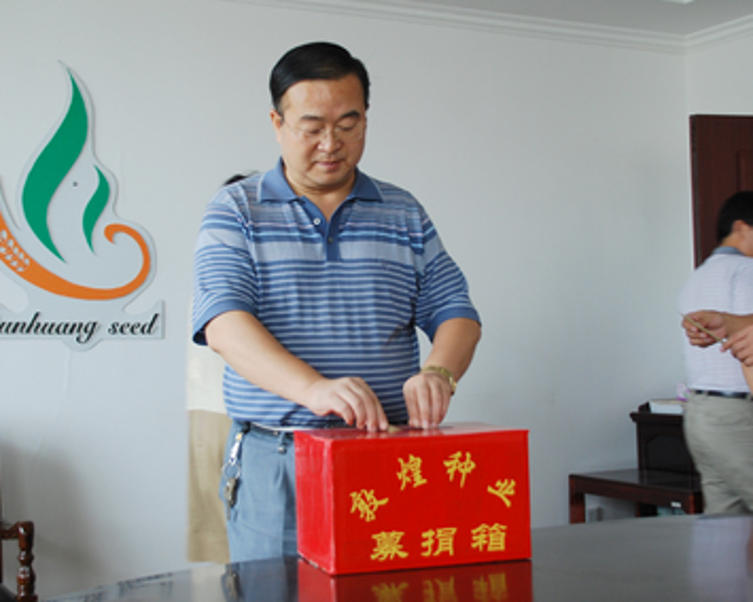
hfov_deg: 32.6
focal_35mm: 58
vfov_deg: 26.4
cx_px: 342
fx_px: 1285
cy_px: 273
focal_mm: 29
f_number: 4.2
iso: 280
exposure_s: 1/30
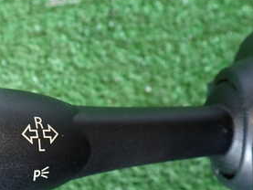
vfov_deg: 22.5
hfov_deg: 28.6
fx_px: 475
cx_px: 24
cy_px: 126
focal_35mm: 65
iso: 200
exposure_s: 1/50
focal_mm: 5.4
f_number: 2.3
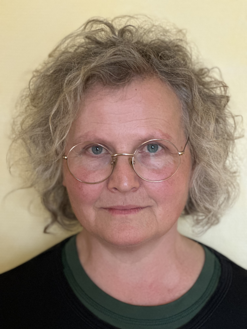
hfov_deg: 19.1
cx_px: 124
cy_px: 164
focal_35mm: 77
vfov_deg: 25.3
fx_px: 733
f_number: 2.8
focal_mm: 9
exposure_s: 1/17
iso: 400
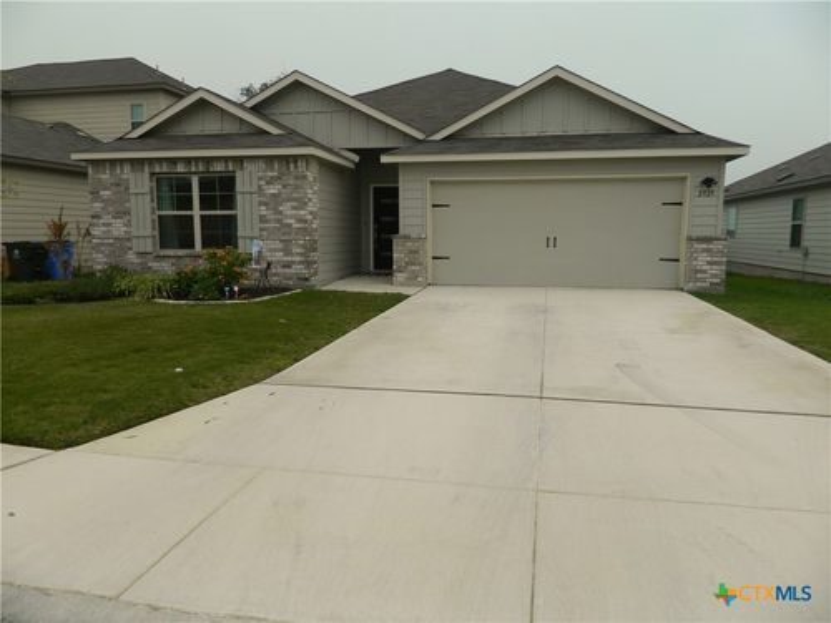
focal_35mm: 25
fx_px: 600
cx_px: 416
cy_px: 312
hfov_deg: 69.4
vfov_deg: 54.9
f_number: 3.1
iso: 80
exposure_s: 1/640
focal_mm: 4.5
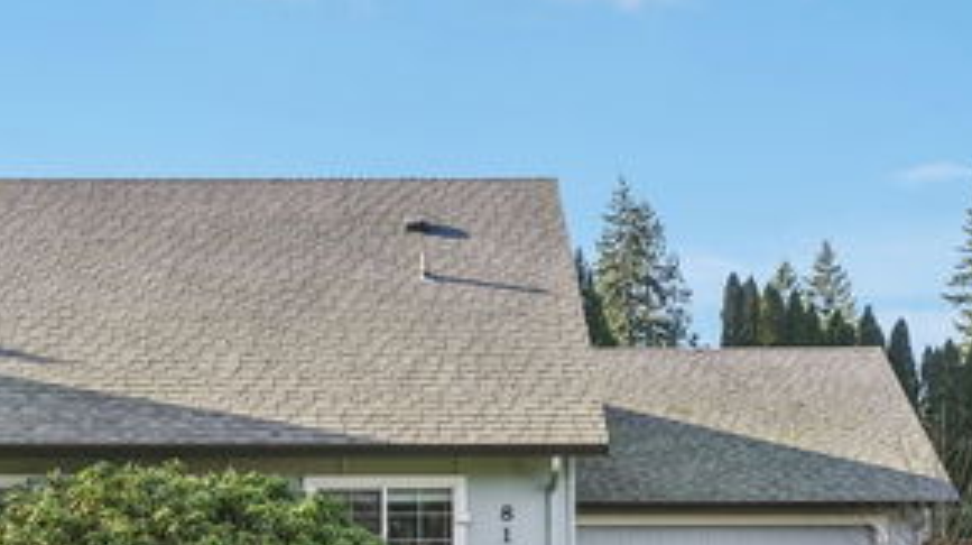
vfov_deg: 18.2
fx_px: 1674
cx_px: 370
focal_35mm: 65
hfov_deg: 32.2
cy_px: 486
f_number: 8
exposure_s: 1/100
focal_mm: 35
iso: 400
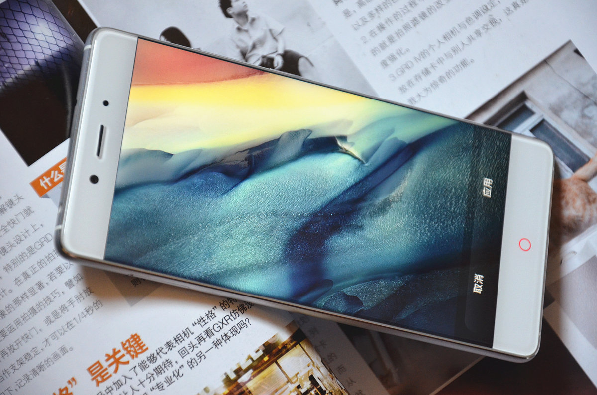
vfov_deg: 8.7
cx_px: 298
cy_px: 198
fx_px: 2606
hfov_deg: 13.1
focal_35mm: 158
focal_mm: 105
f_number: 5.6
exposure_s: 1/40
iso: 1600
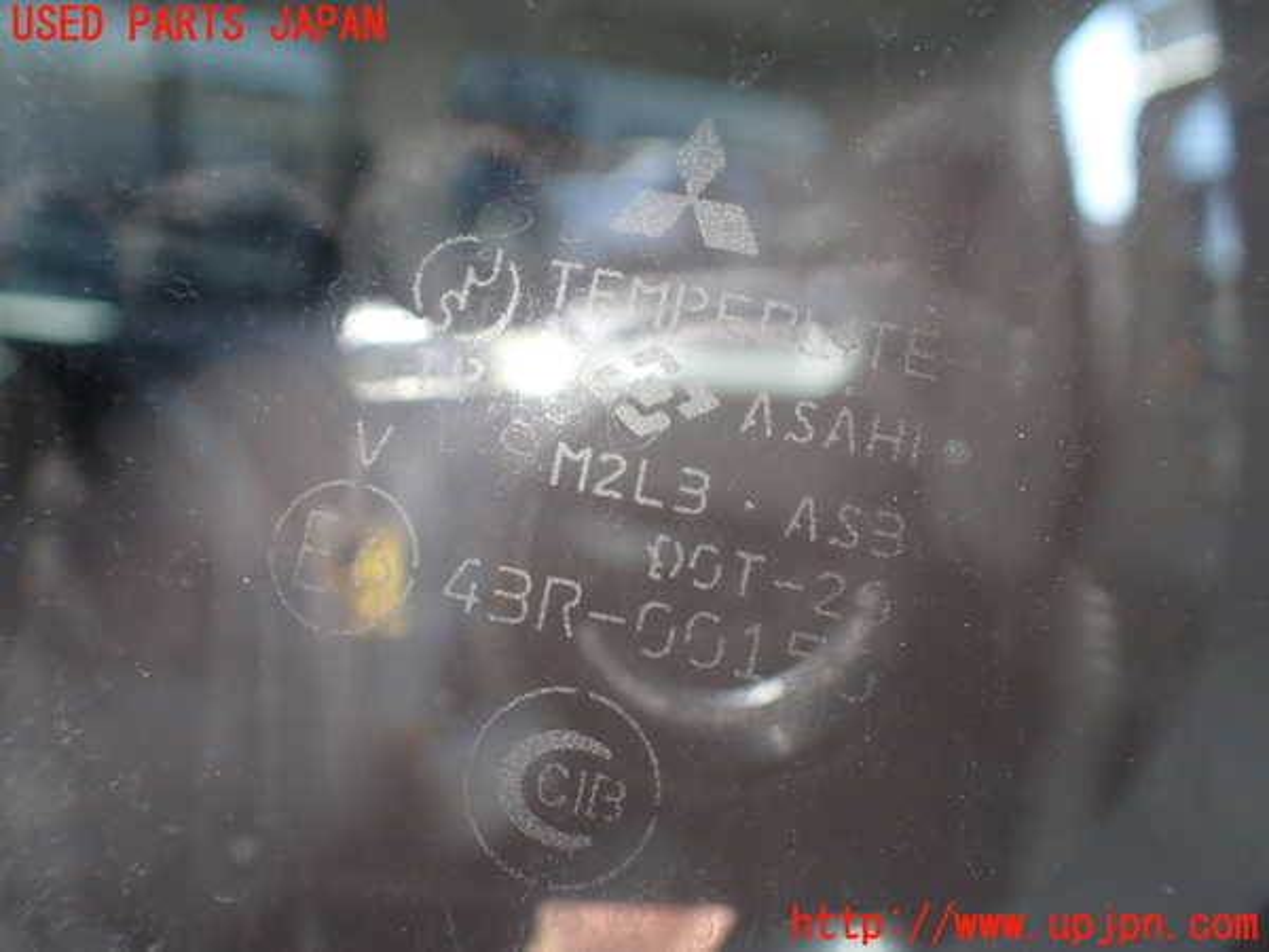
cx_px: 634
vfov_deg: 46.8
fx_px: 1100
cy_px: 476
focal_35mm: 30
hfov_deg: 60.0
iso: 200
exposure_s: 1/125
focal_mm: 5.4
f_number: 2.3
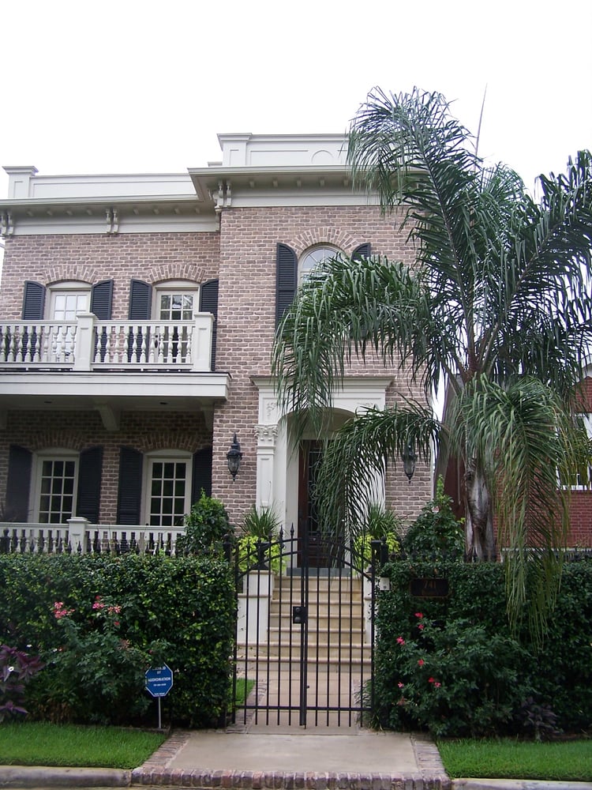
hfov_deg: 37.7
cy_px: 395
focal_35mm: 38
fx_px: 866
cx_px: 296
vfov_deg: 49.0
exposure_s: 1/100
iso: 80
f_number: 2.8
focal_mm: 6.3
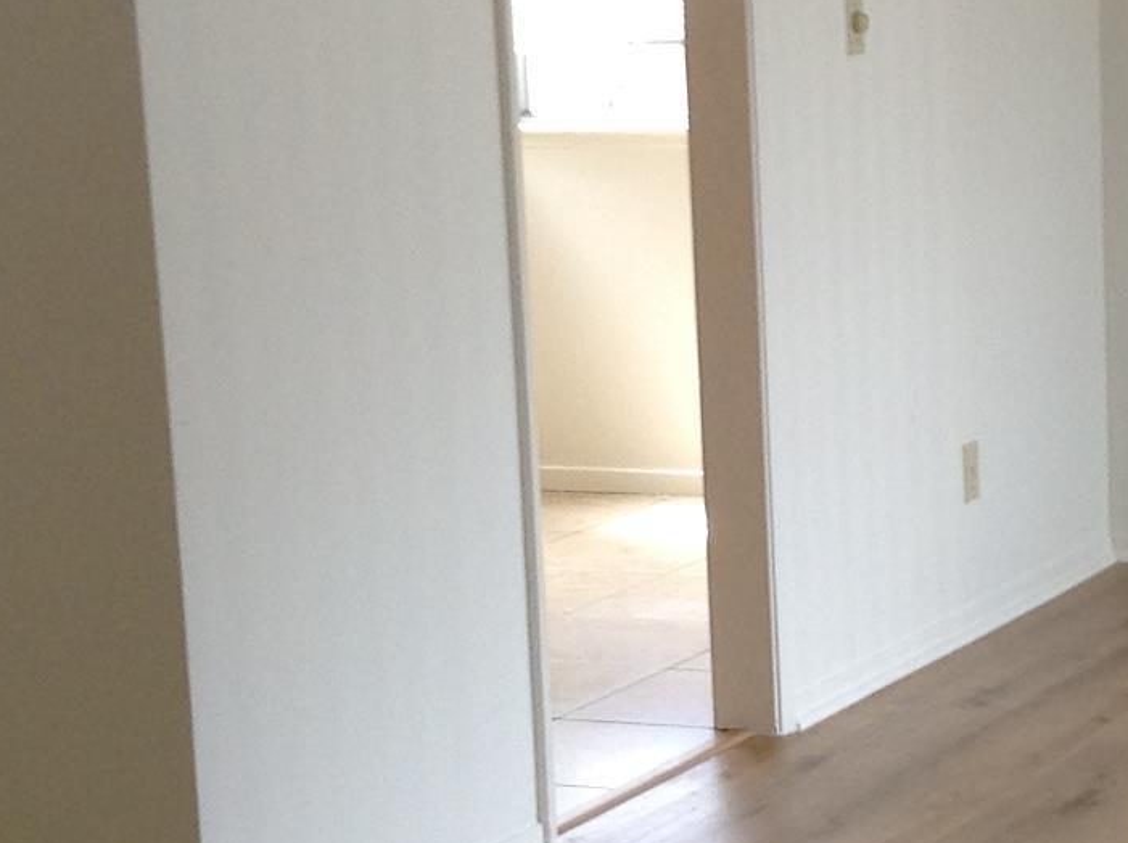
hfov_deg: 15.8
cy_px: 647
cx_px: 1142
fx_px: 3971
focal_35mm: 122
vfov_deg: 12.1
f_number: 2.4
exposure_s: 1/30
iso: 32
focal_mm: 3.3
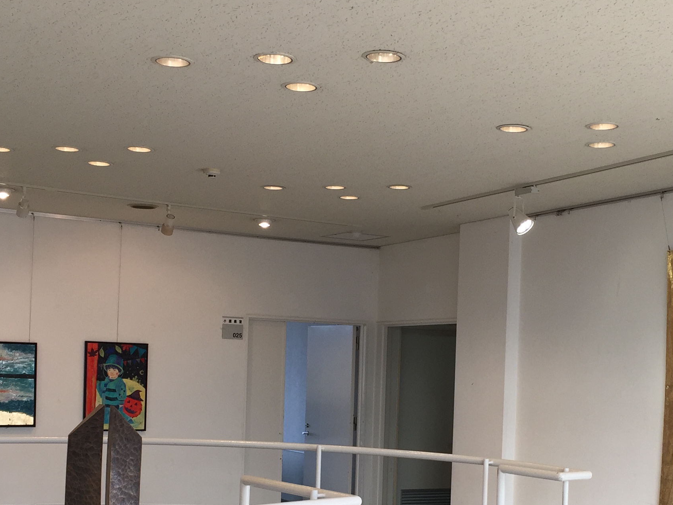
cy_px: 393
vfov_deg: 25.7
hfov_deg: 34.3
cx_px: 366
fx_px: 1089
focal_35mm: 56
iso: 40
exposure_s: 1/60
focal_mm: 4.15
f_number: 2.2
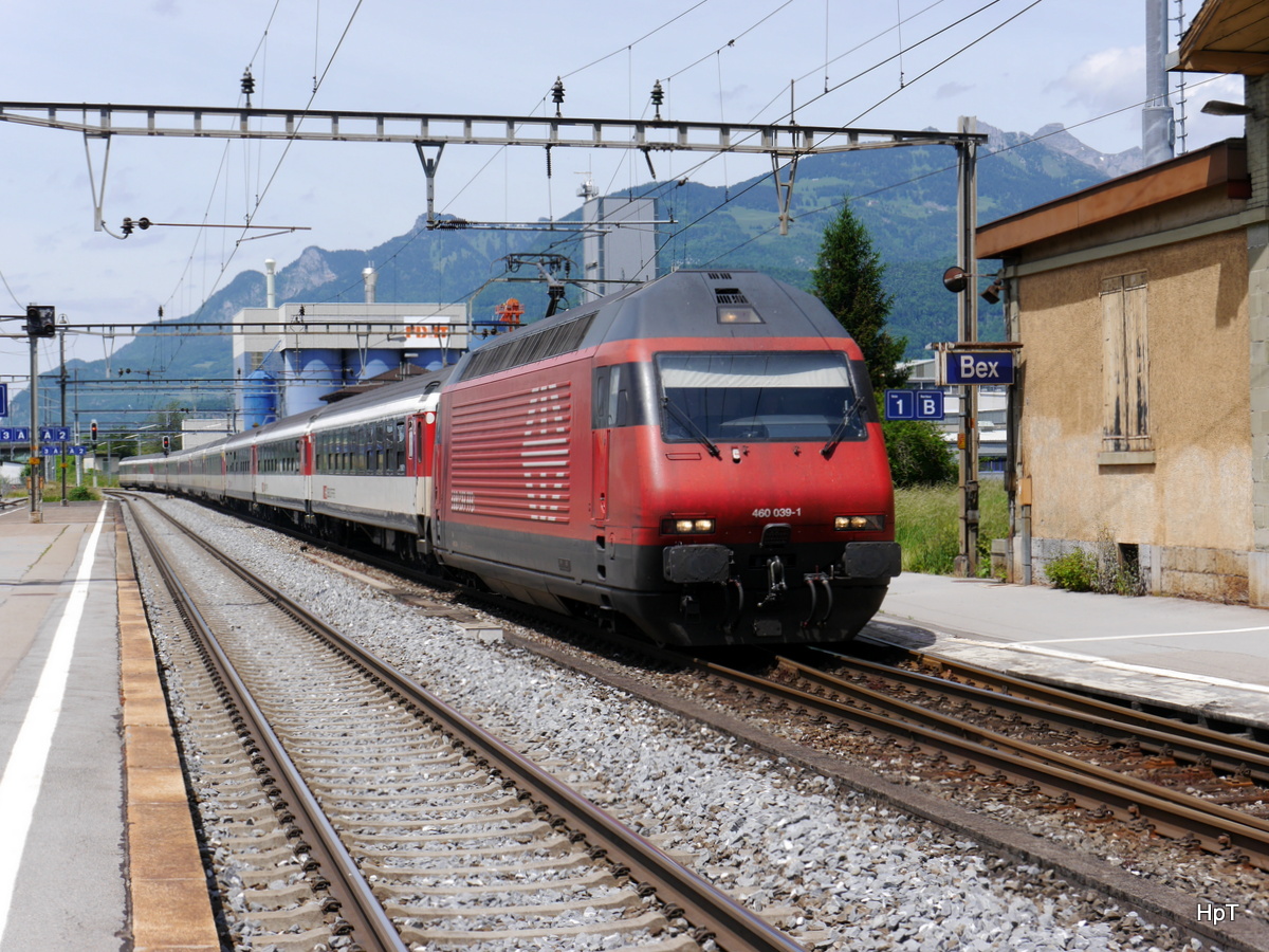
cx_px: 634
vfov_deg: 21.6
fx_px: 2493
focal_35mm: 68
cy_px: 476
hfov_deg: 28.6
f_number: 9
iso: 160
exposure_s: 1/320
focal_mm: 34
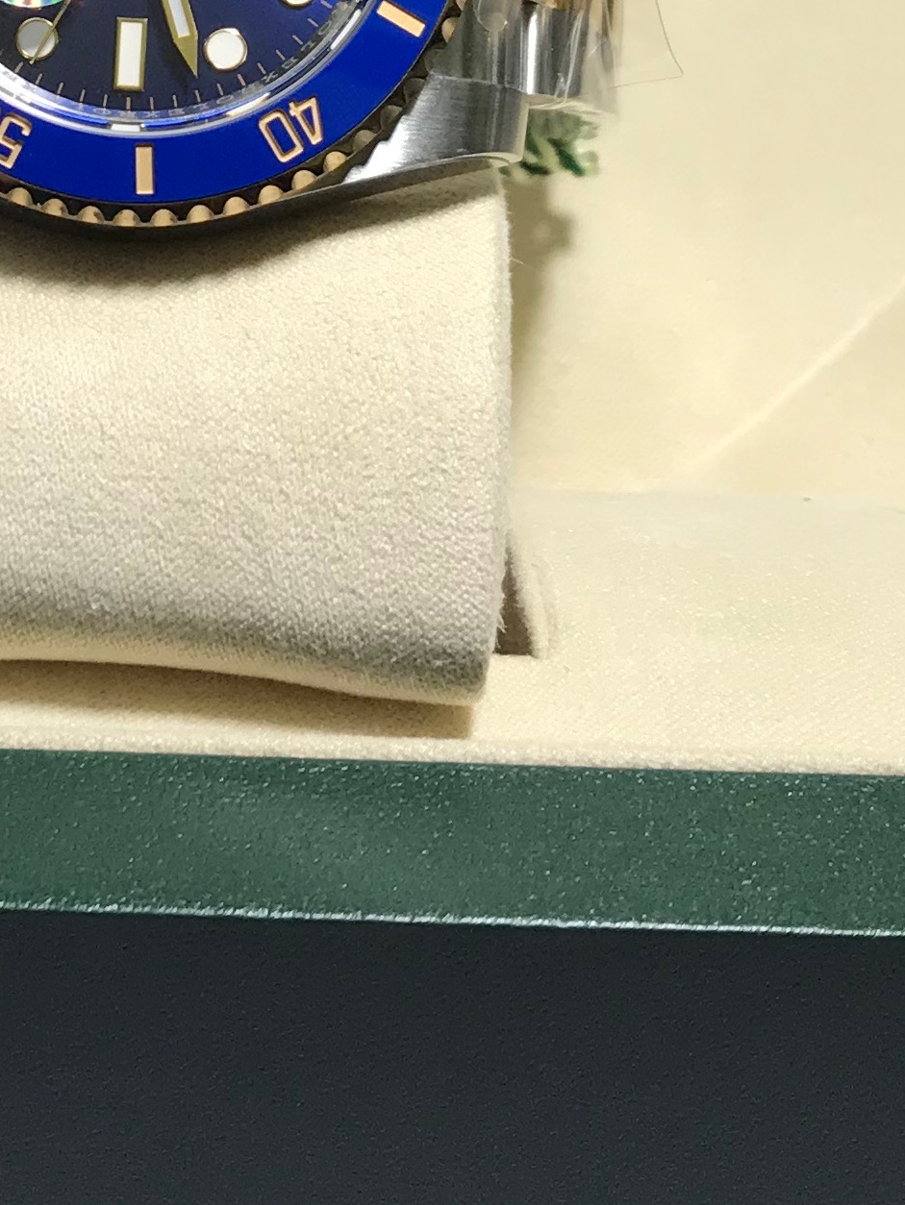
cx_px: 47
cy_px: -63
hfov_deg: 16.2
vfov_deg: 20.9
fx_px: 3136
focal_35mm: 90
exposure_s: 1/100
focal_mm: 3.99
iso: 32
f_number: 1.8
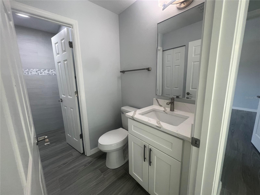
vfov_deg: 89.9
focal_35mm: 13
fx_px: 98
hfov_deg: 106.2
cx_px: 130
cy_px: 98
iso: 80
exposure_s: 1/120
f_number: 1.8
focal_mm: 1.57
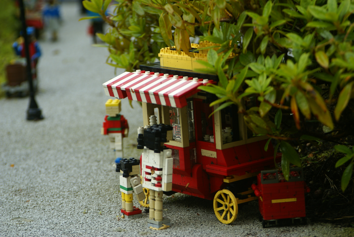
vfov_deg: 10.2
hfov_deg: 15.2
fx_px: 1329
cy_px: 118
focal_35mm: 135
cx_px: 177
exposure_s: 1/160
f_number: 5.6
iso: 160
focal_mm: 90
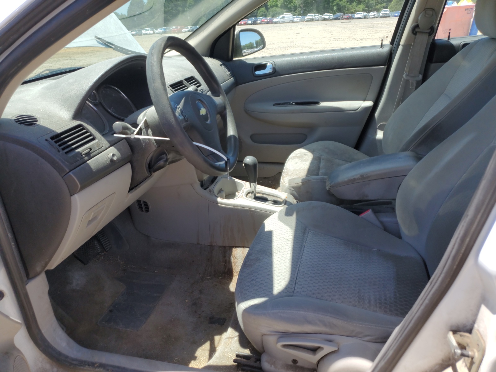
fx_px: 373
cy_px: 186
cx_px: 248
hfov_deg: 67.3
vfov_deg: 53.1
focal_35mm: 26
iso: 50
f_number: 1.5
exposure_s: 1/1000
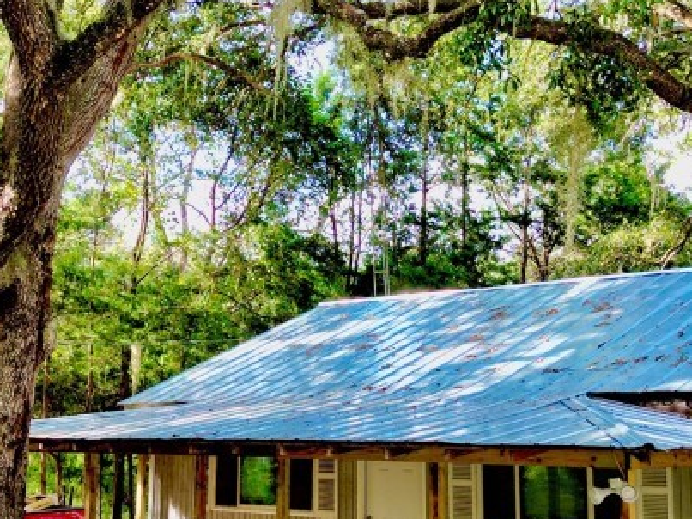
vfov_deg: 24.0
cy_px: 284
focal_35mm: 61
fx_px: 1219
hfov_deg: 31.7
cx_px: 333
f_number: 1.7
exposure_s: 1/350
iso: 150
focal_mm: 6.72
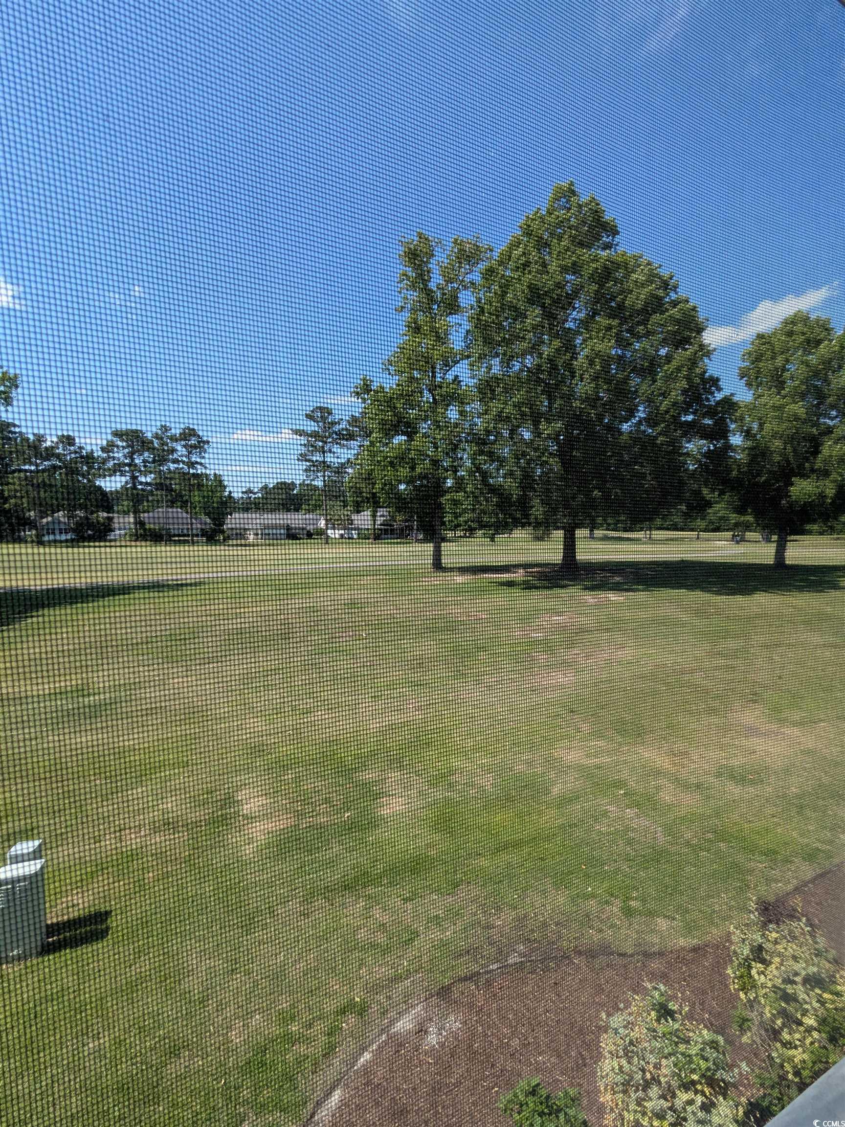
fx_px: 521
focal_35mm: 16
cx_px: 422
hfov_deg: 78.1
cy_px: 564
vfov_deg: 94.5
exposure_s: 1/903
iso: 50
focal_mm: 2.35
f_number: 2.2
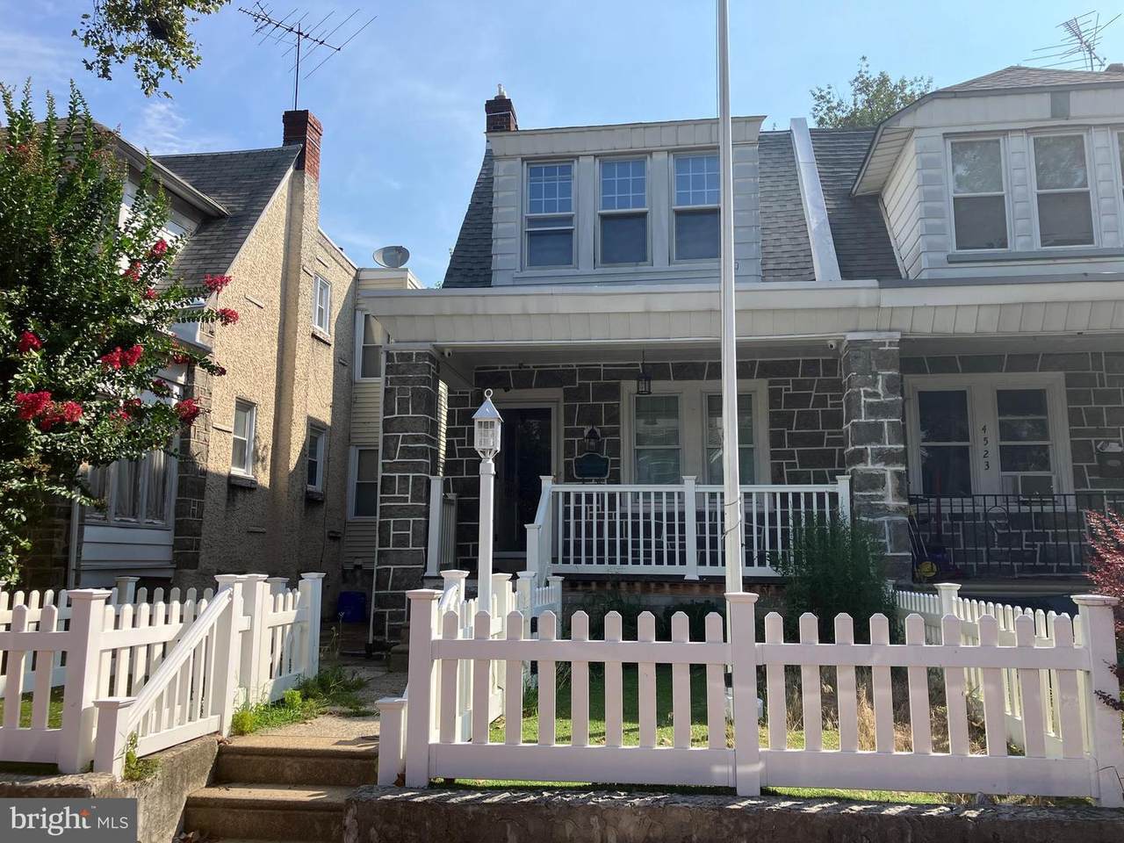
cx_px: 562
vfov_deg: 49.7
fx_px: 909
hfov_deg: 63.4
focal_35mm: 28
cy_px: 422
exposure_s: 1/1736
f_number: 1.8
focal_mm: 3.99
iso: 32
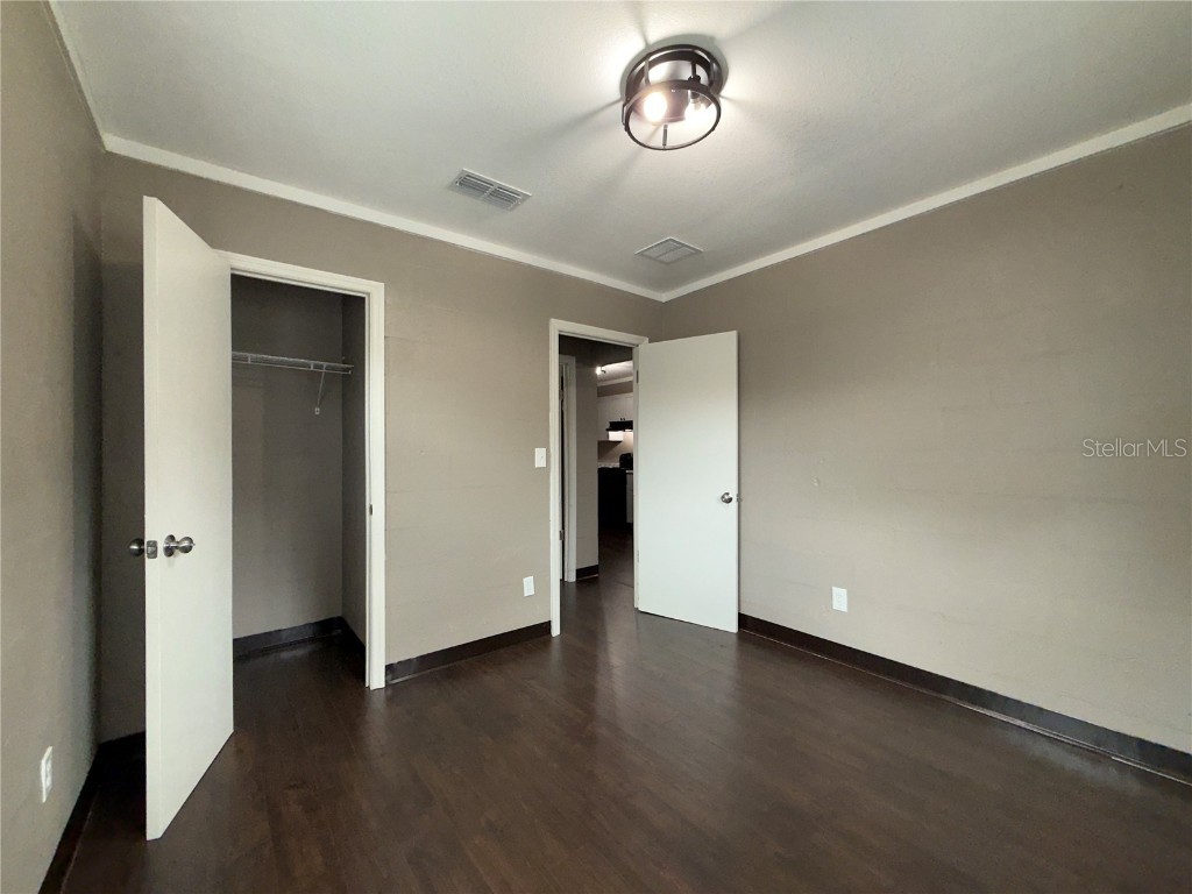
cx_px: 596
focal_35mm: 14
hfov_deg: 102.1
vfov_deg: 85.7
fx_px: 482
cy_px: 447
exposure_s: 1/60
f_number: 2.2
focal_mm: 2.22
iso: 200
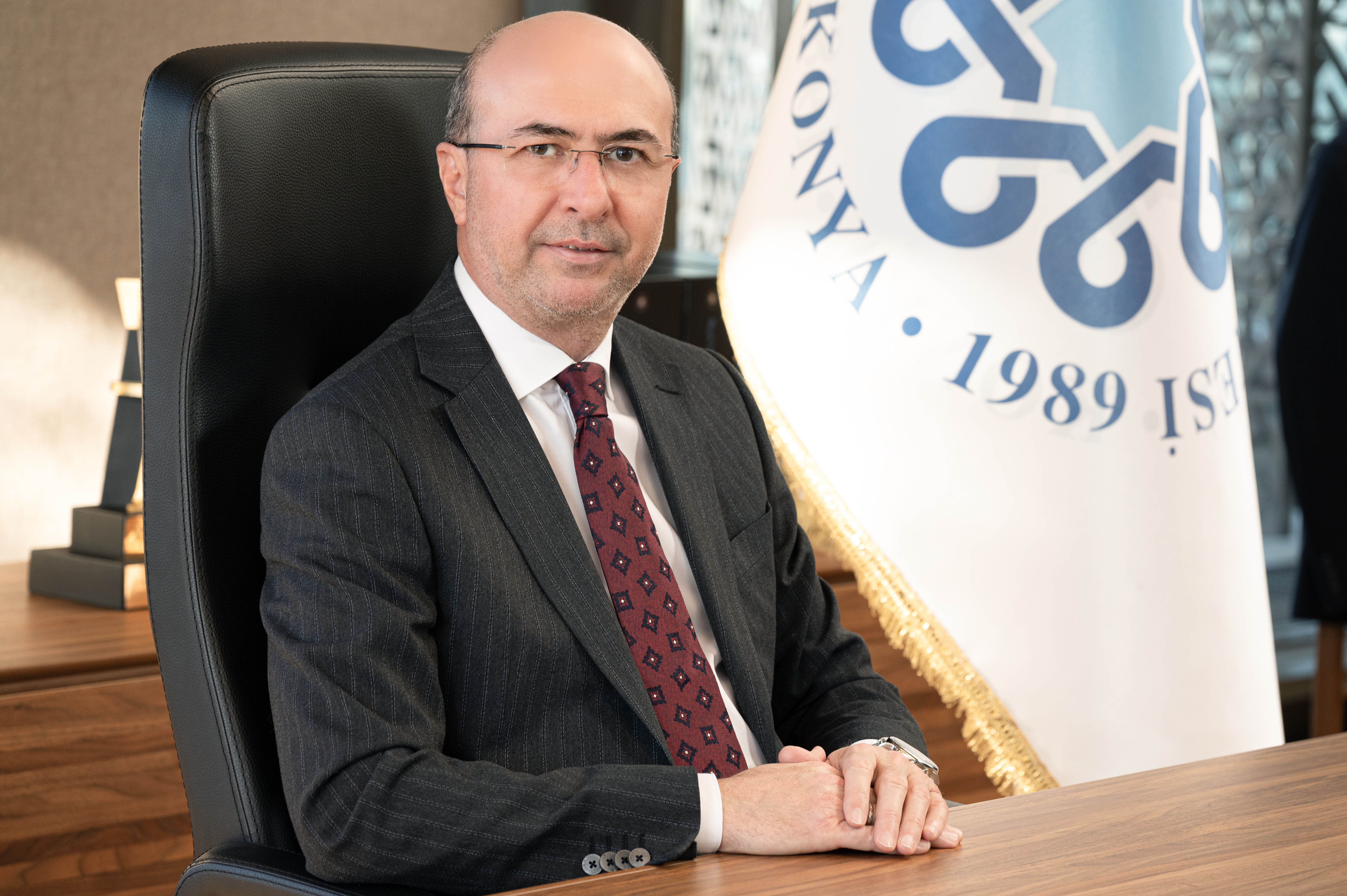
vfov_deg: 11.4
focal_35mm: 120
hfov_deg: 17.1
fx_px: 4487
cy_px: 448
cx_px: 674
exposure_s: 1/100
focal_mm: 120
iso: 400
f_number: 5.6
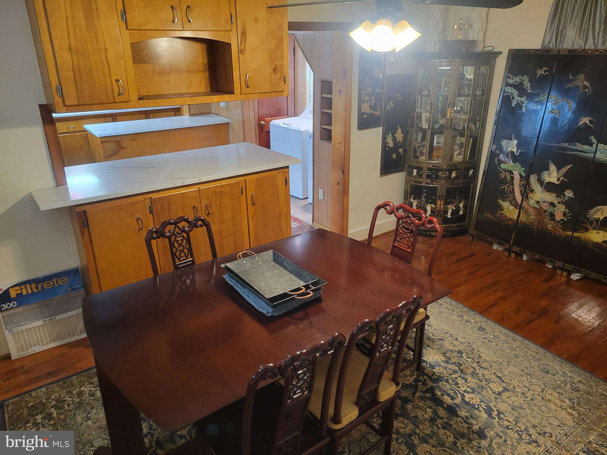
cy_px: 228
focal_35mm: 26
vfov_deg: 53.1
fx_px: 456
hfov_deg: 67.3
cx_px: 304
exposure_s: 1/40
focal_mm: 5.4
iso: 250
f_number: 1.8
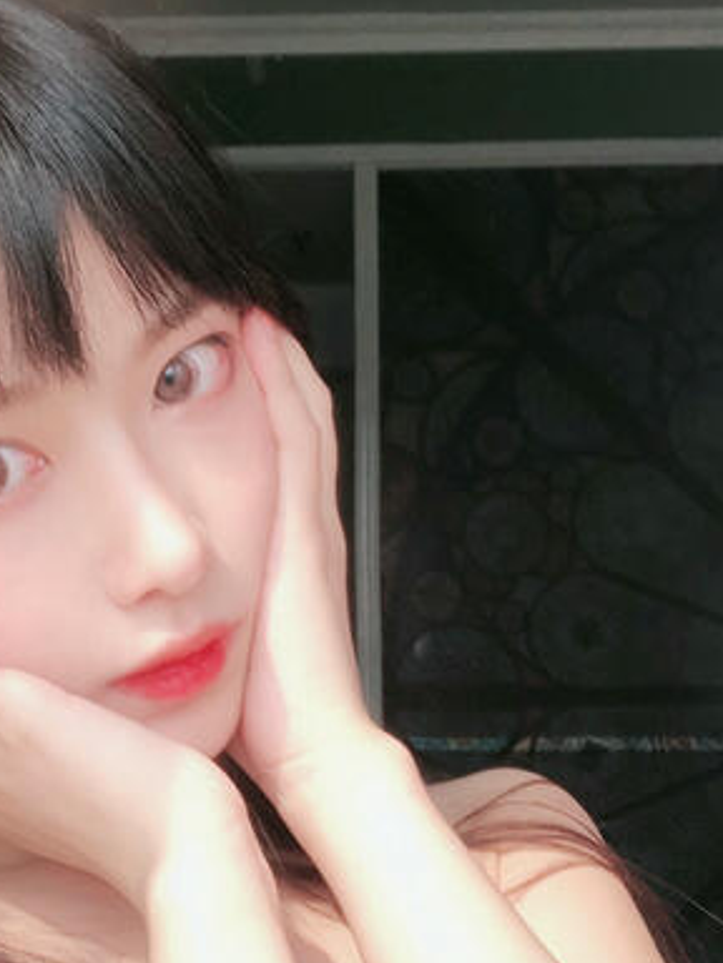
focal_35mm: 75
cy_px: 557
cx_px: 169
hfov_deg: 19.5
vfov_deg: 26.0
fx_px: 2089
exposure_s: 1/132
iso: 20
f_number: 2.2
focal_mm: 2.87
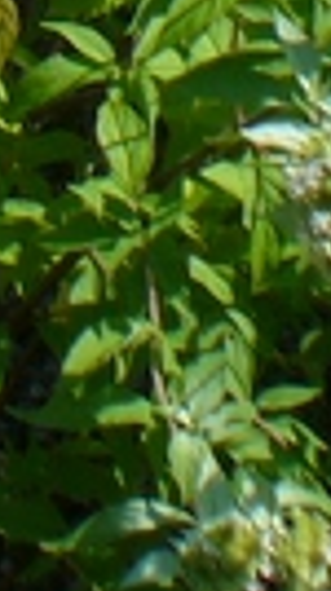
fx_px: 4824
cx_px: -53
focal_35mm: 308
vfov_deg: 6.7
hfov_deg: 3.9
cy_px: -803
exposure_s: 1/250
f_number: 5.6
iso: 80
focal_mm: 6.1
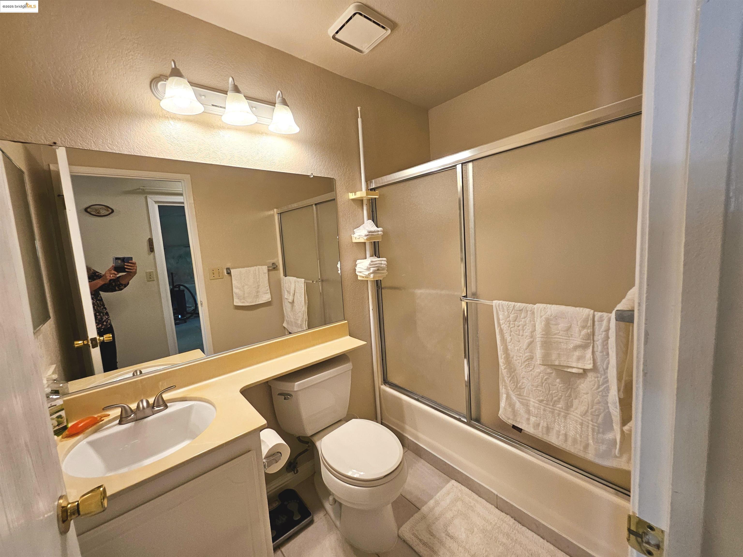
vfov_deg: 89.9
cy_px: 278
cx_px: 372
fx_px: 279
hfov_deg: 106.2
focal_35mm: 13
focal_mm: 1.74
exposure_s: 1/60
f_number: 2.2
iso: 80
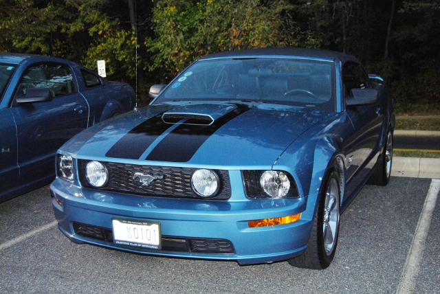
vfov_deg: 26.5
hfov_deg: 38.8
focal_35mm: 51
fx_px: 624
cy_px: 147
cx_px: 220
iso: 200
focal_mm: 34
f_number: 4.5
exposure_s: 1/60
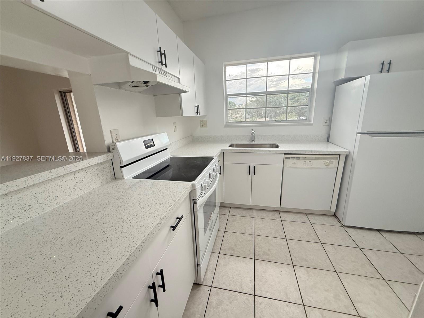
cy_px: 159
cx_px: 212
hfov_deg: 102.1
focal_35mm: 14
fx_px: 171
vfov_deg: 85.7
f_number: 2.2
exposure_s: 1/120
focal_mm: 2.22
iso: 320
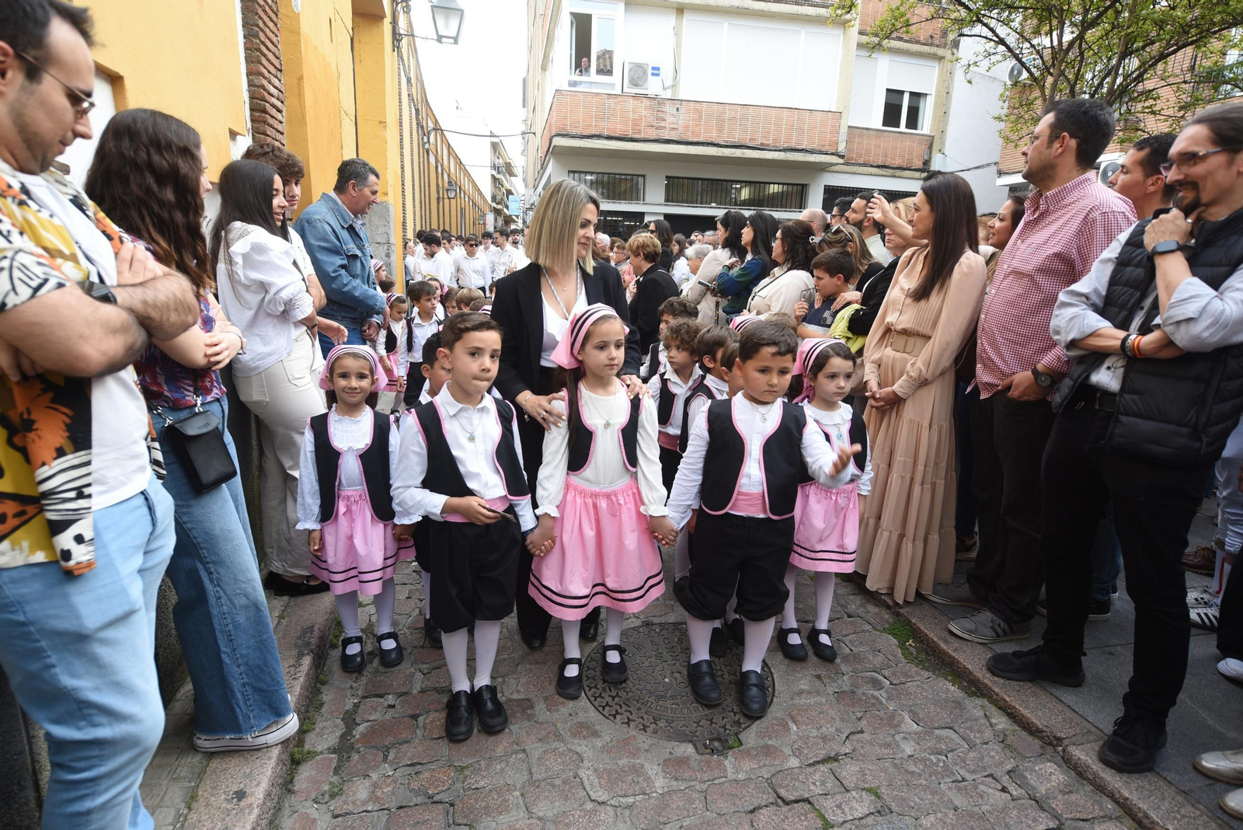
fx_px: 656
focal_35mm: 19
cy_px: 415
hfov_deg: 86.9
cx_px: 622
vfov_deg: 64.6
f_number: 4
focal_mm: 19
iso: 320
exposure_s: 1/160
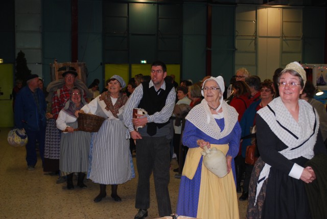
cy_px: 110
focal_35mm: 54
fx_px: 491
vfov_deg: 25.2
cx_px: 164
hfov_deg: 36.8
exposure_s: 1/60
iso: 320
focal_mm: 36
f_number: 5.3
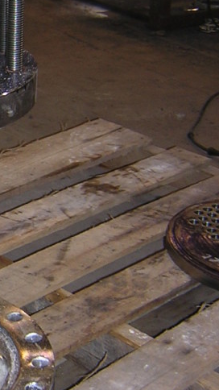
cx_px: -85
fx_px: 857
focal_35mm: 83
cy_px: 191
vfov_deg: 25.6
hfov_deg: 13.9
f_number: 2.6
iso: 100
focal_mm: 4.7
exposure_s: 1/60.1
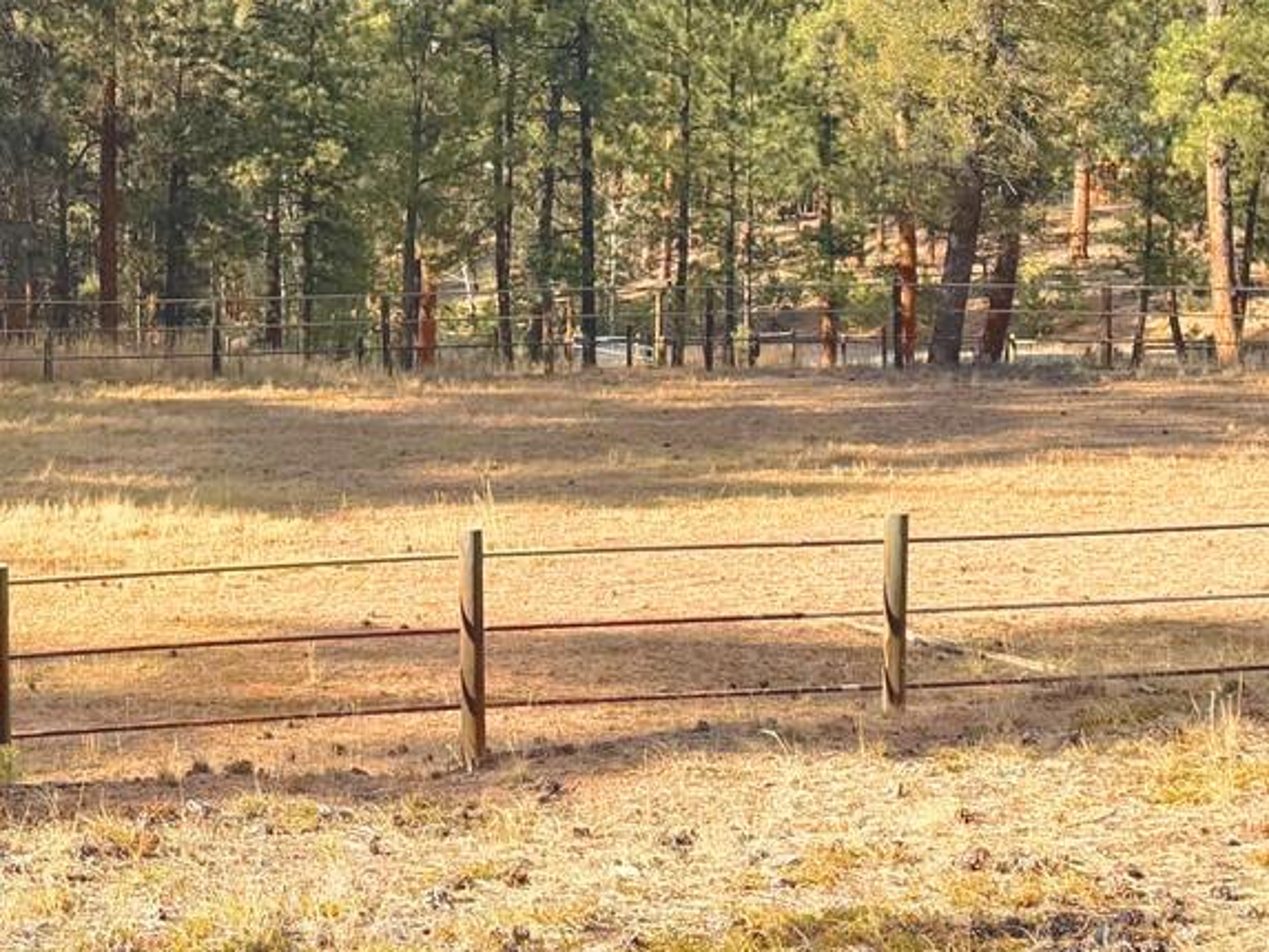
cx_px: 69
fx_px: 2457
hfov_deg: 27.6
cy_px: 275
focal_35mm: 67
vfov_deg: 21.8
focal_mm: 6.76
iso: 100
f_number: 1.78
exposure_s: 1/2232
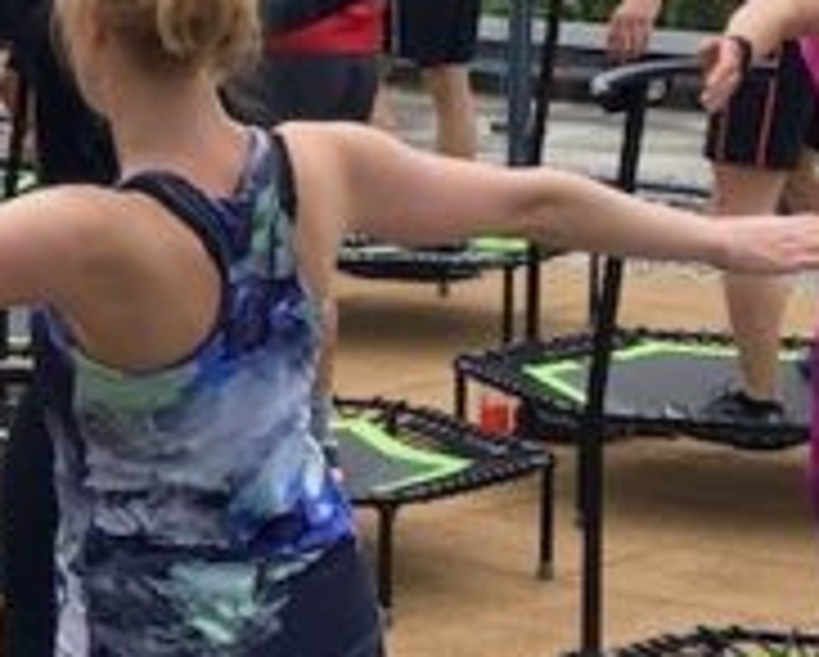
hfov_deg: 9.6
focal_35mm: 182
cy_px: -4
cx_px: -990
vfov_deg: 8.5
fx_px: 4416
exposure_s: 1/1241
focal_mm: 4.15
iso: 25
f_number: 2.2
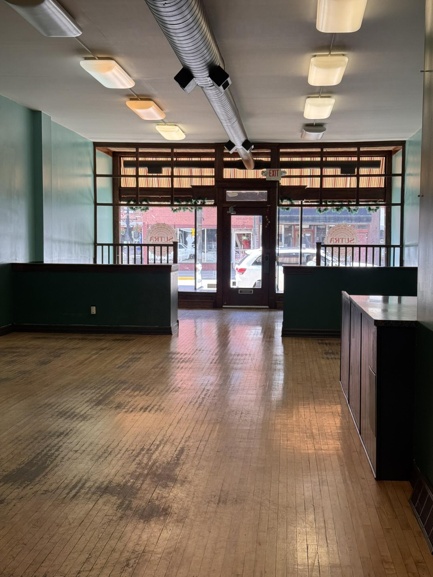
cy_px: 288
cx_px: 216
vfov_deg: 39.7
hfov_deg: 30.3
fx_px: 801
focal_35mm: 48
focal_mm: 6.76
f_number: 1.78
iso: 50
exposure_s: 1/120
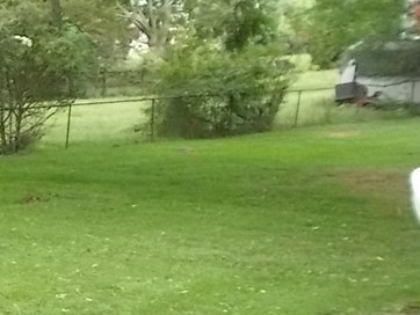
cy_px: 247
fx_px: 996
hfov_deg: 21.1
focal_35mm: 82
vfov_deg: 17.9
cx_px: -158
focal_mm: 4.1
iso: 320
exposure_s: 1/250
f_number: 3.3
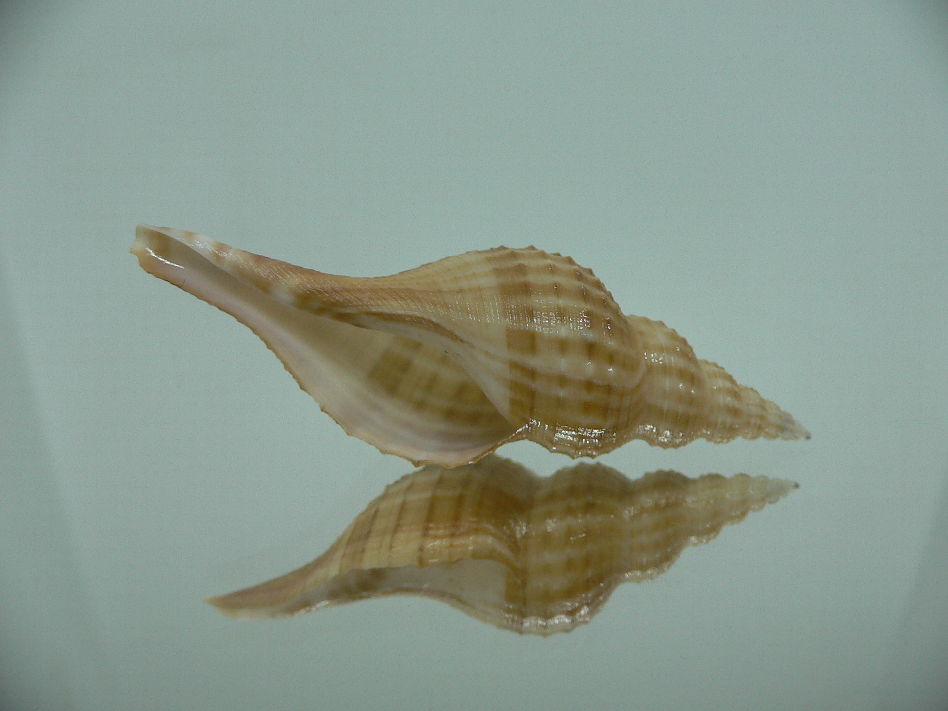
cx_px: 474
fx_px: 959
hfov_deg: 52.6
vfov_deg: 40.7
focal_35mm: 35
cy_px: 356
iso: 100
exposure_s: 1/60
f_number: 2.8
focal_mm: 4.6
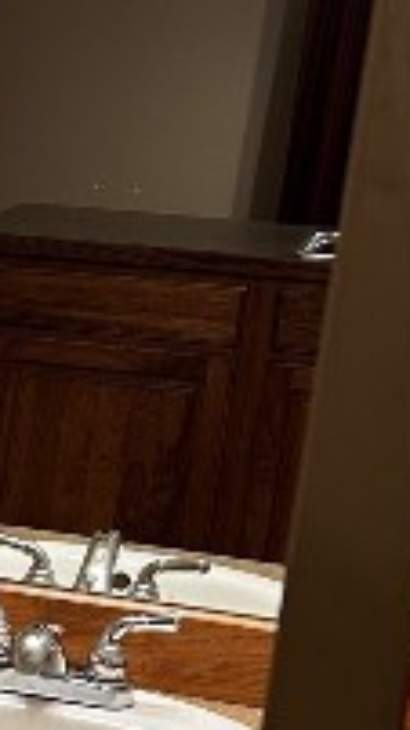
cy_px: 581
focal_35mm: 108
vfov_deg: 19.6
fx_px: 2088
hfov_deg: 9.7
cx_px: -613
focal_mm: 5.7
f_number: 1.5
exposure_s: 1/60
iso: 100
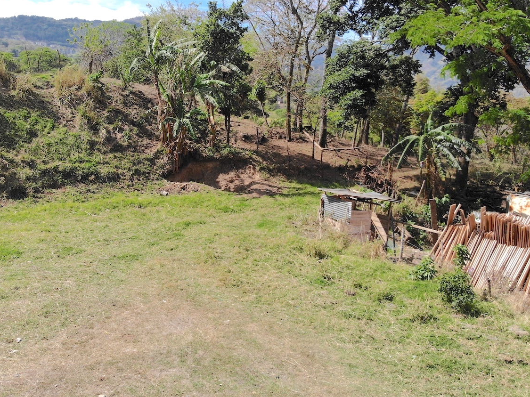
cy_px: 171
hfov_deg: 56.7
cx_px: 236
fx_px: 490
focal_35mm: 32
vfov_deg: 44.0
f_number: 2.8
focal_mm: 4.5
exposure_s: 1/816
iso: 100
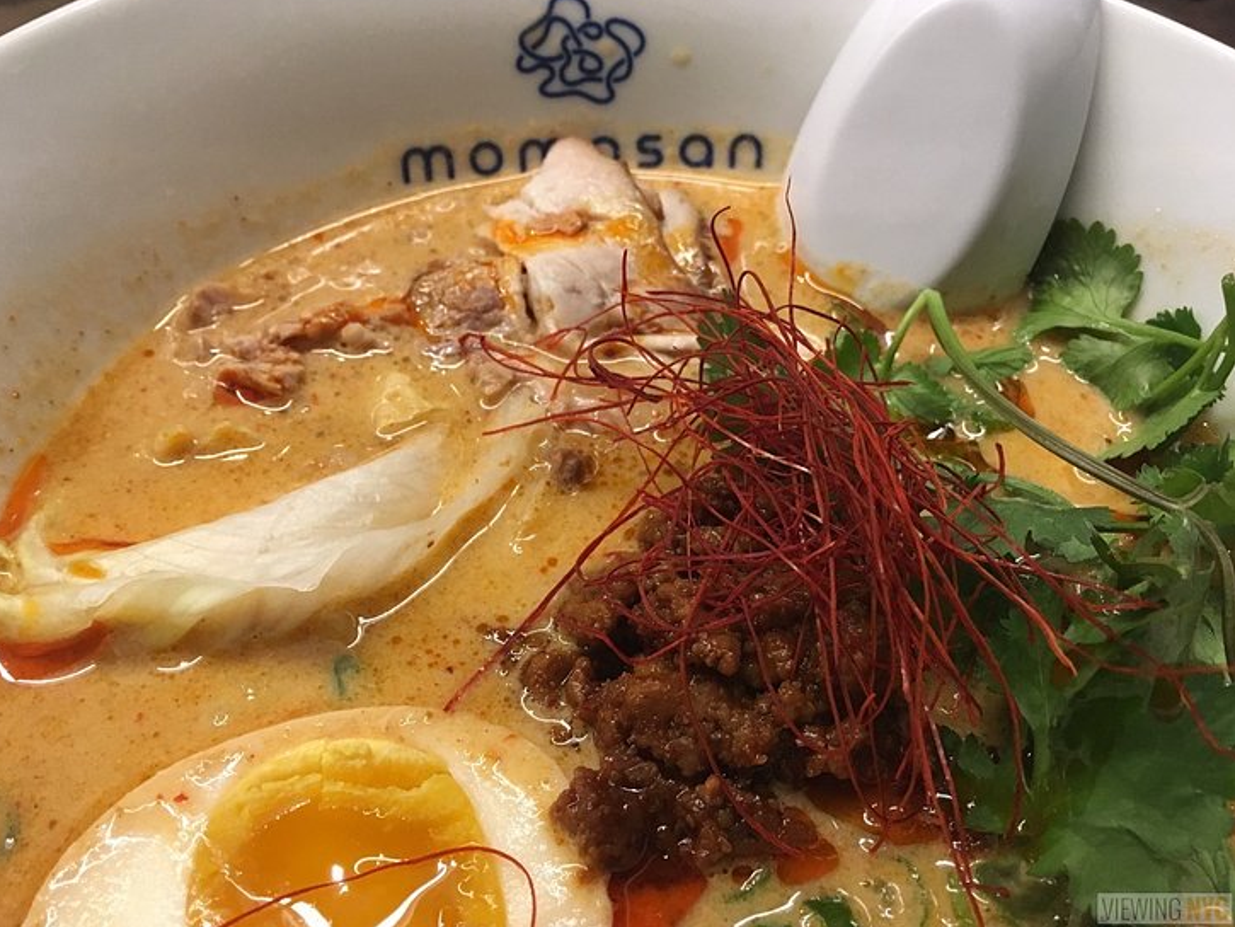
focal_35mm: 30
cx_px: 603
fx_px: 1070
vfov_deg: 46.8
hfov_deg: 59.9
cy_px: 454
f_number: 2.2
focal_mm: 4.15
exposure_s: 1/20
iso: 200
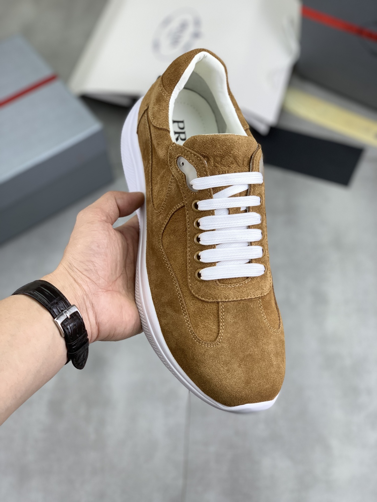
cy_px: 251
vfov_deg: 36.8
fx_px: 755
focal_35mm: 52
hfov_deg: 28.0
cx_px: 188
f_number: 2.4
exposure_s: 1/100
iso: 16
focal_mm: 6
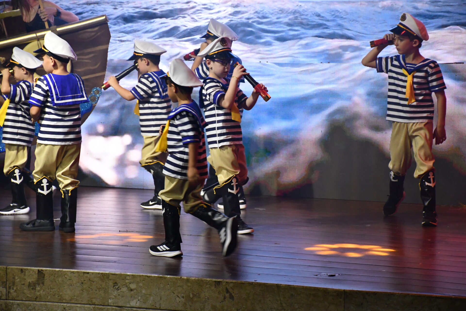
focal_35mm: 135
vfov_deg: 10.2
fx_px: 1747
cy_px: 156
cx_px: 233
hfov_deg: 15.2
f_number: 5.3
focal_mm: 90
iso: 3200
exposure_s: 1/125
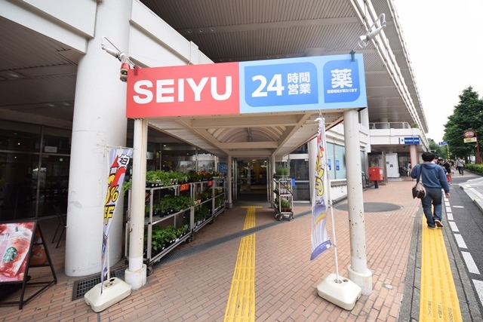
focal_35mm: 12
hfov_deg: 112.6
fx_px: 161
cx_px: 242
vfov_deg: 90.0
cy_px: 161
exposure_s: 1/125
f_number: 5.6
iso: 100
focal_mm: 8
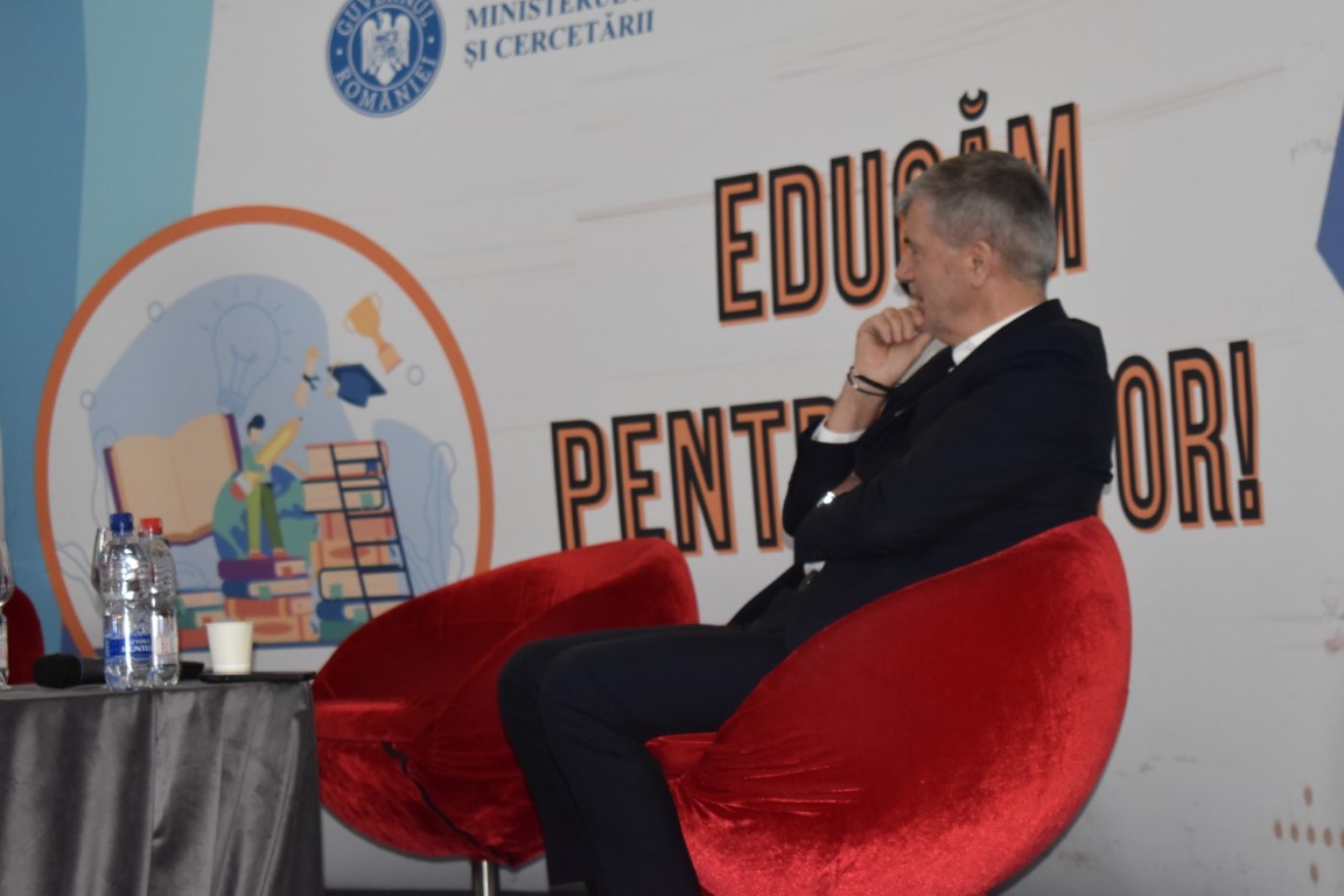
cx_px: 672
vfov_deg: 16.6
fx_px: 3080
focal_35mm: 82
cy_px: 448
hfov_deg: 24.6
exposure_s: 1/60
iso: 1250
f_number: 5.6
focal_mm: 55
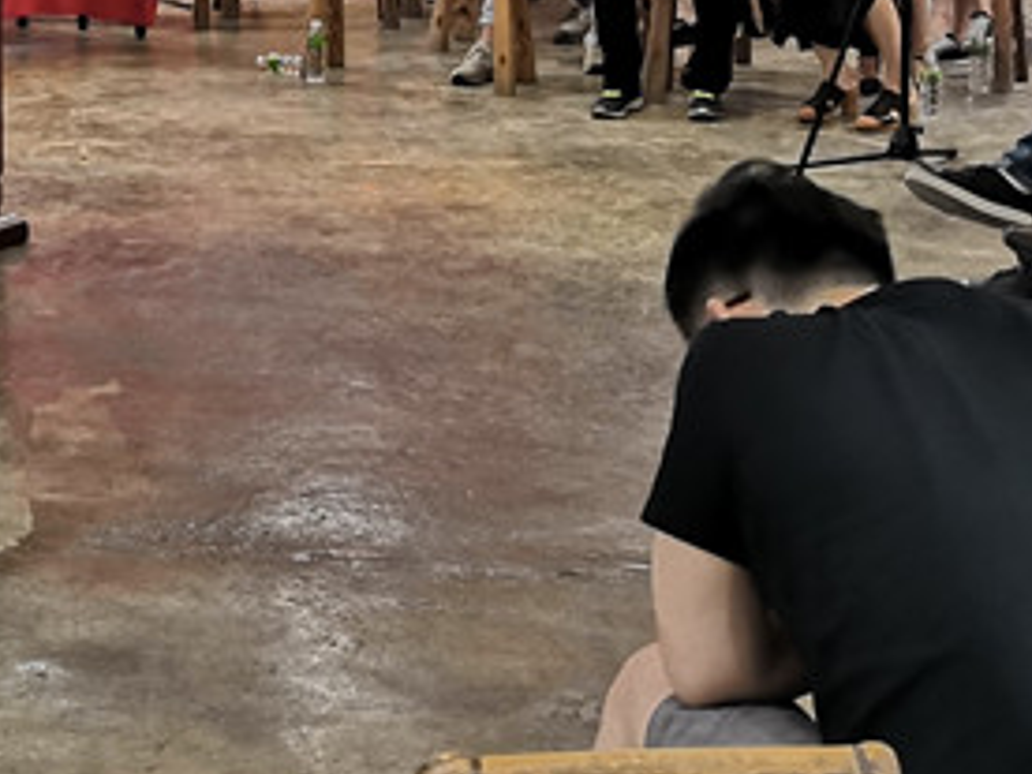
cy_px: -93
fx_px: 2773
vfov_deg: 15.4
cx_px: -93
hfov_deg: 20.2
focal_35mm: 93
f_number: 1.8
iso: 320
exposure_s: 1/33.3
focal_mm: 3.95
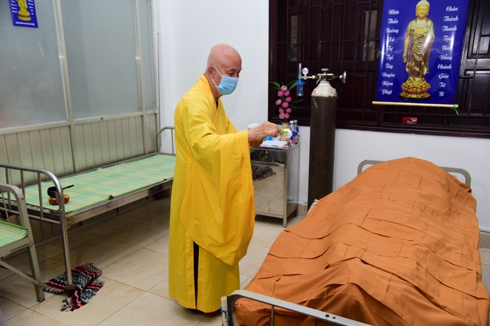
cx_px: 245
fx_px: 408
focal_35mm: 30
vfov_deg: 43.6
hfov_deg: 61.9
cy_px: 163
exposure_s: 1/80
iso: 640
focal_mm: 30
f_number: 4.5
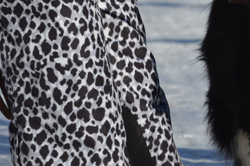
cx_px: 297
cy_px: 46
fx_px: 3779
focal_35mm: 545
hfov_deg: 3.8
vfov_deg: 2.5
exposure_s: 1/250
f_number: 8
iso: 100
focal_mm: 135
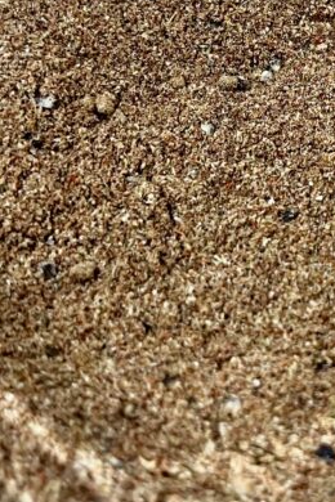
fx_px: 991
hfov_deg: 18.6
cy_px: 99
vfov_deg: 27.9
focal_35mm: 71
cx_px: 349
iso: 125
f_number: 1.6
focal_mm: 5.1
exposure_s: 1/60
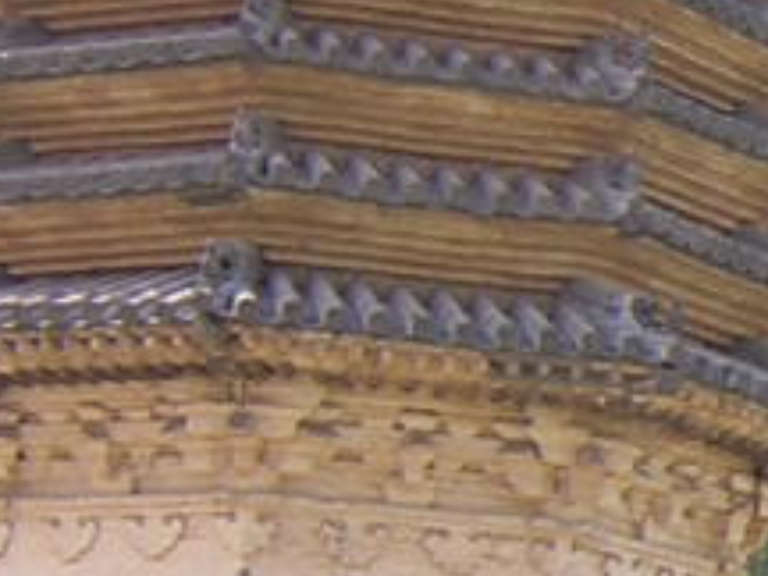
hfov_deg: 10.5
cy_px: 580
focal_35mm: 171
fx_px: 3794
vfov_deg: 8.6
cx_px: 1572
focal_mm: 4.7
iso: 100
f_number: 2.6
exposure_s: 1/430
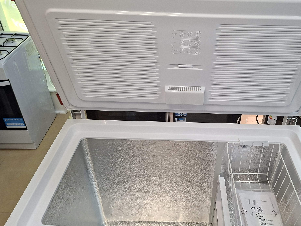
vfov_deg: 45.4
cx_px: 183
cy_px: 120
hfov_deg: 57.8
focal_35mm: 31
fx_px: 270
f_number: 1.8
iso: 250
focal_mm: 5.54
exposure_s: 1/120
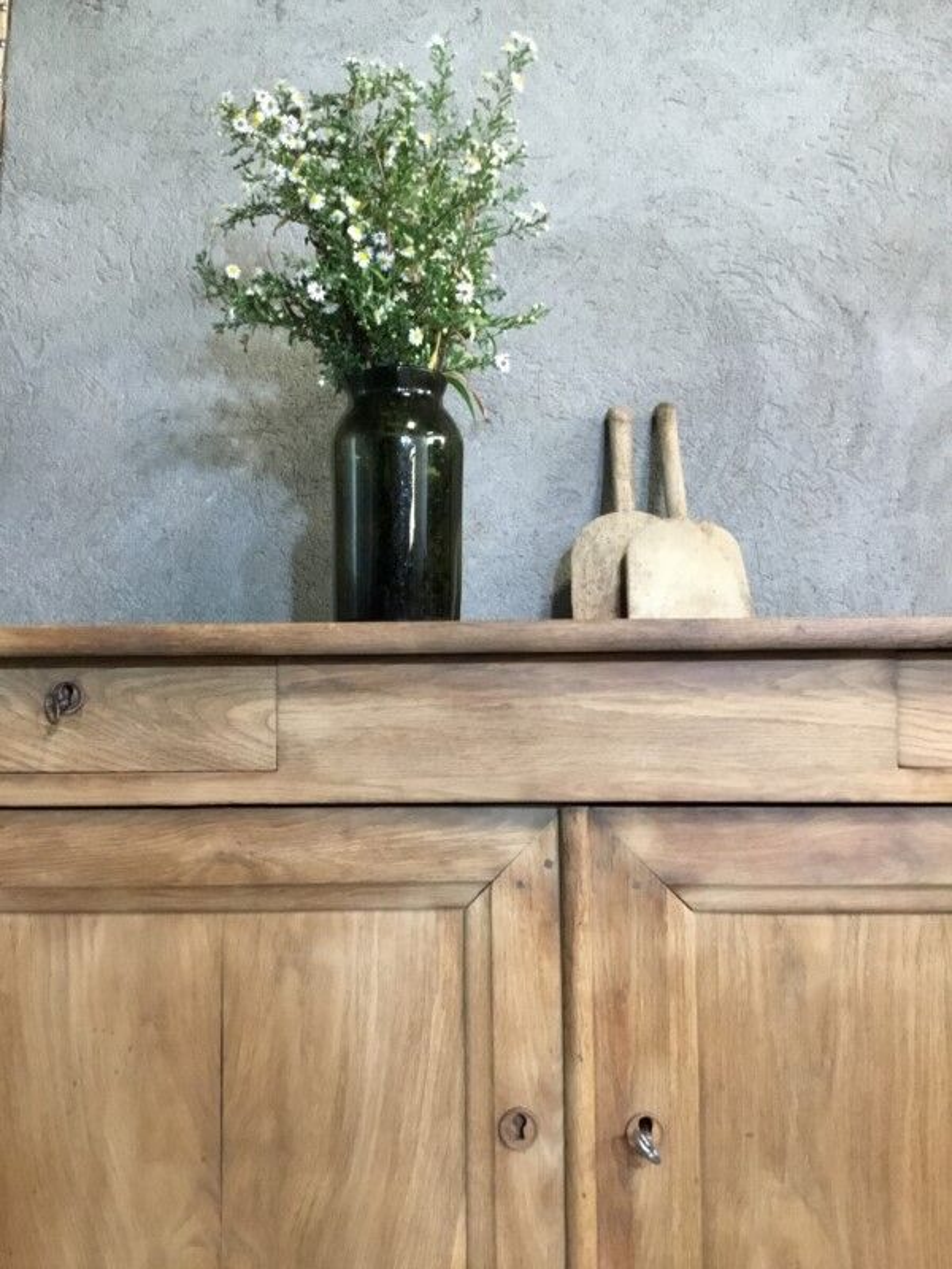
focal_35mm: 31
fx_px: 1137
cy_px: 634
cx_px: 476
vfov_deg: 58.4
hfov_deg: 45.4
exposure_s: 1/17
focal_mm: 3.3
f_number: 2.4
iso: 250
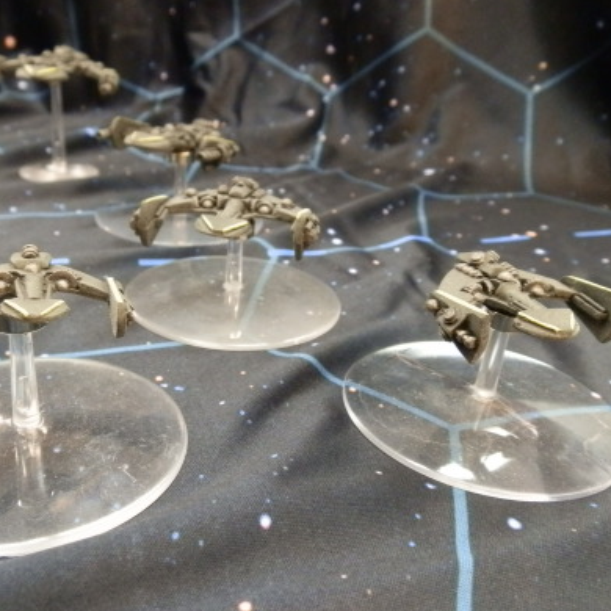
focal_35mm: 34
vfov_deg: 48.4
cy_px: 310
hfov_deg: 48.1
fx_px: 679
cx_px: 243
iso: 400
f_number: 3.1
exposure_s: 1/25
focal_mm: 5
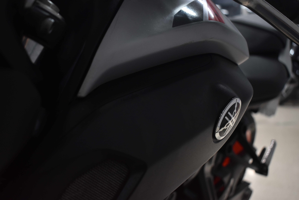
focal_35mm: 40
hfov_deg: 47.9
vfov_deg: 33.0
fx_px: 336
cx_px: 150
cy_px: 100
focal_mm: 27
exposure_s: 1/60
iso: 800
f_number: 4
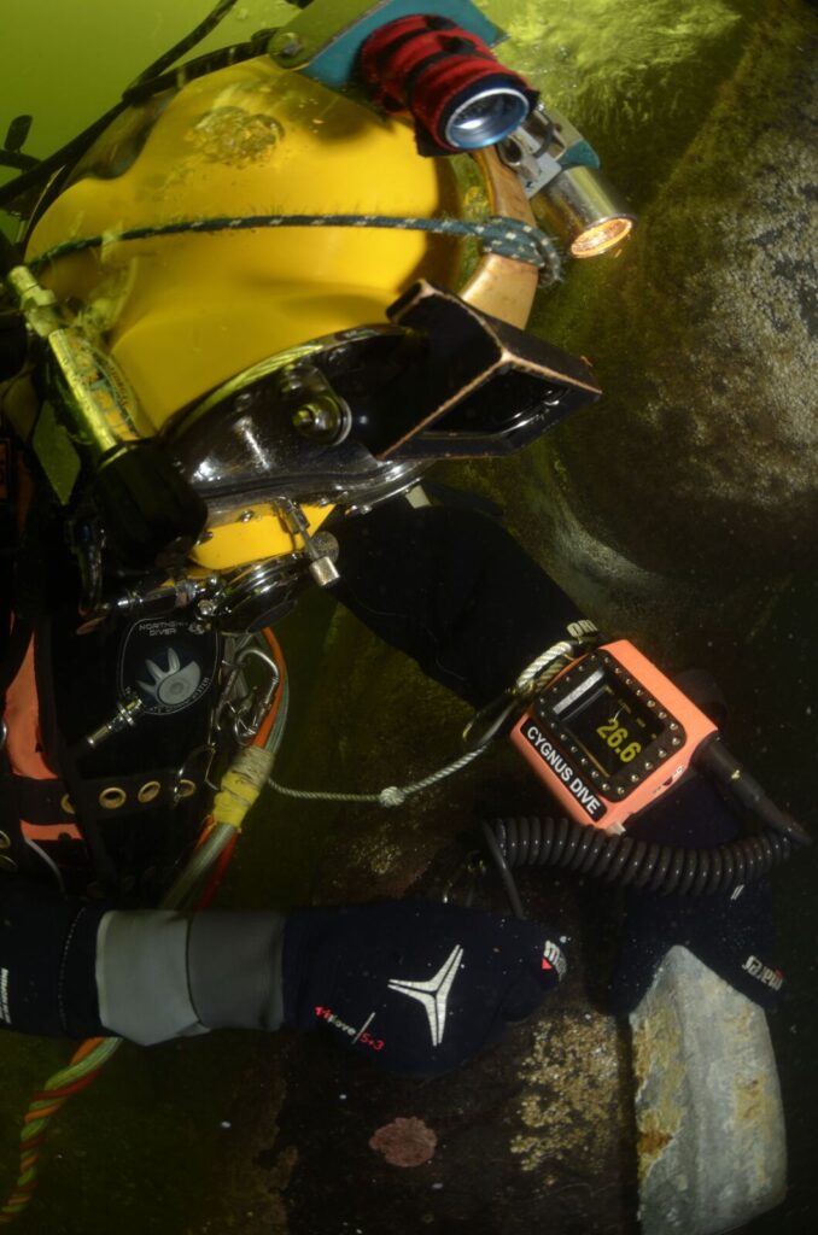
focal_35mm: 16
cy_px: 618
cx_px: 409
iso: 100
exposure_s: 1/25
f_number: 6.3
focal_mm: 10.5
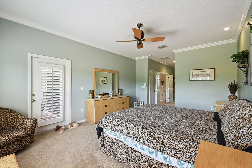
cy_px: 84
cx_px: 126
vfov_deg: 77.3
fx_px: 105
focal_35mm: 15
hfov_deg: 100.4
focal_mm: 10
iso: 100
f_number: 7.1
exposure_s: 1/8
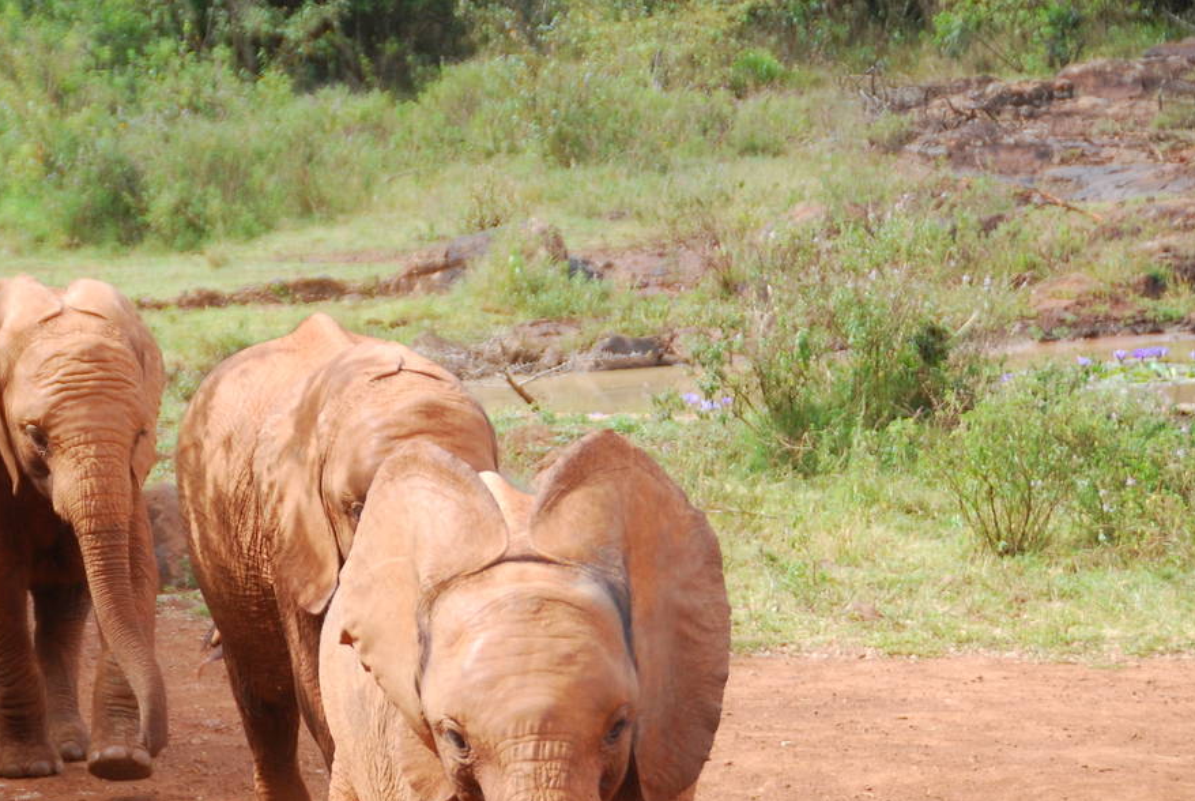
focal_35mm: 246
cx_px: 287
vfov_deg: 5.6
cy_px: 686
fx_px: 8177
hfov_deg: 8.3
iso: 250
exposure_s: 1/400
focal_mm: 90
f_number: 5.6
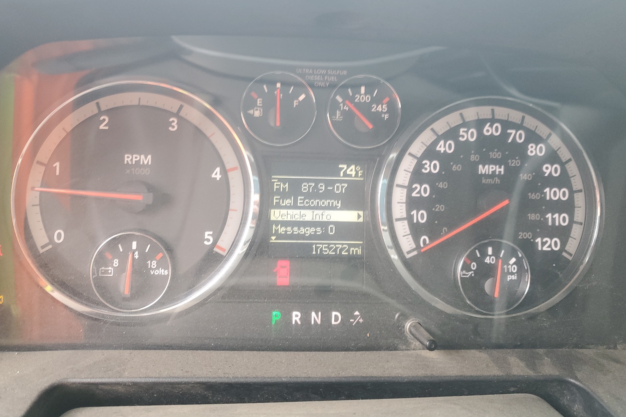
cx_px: 311
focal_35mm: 28
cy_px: 178
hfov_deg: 65.5
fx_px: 487
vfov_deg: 46.3
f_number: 1.5
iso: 80
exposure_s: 1/60.2
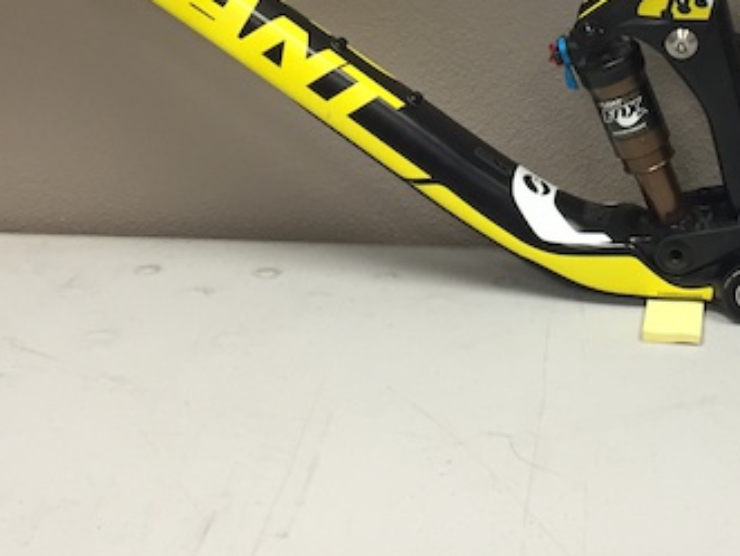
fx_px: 1498
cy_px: 22
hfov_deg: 27.2
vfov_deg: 20.5
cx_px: 595
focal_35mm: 70
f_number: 2.2
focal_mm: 4.15
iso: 100
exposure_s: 1/30
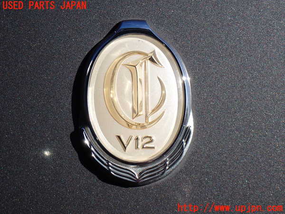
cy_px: 107
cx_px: 142
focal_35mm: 100
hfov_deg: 19.6
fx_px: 823
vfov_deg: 14.8
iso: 100
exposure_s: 1/320
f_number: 6.3
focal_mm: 18
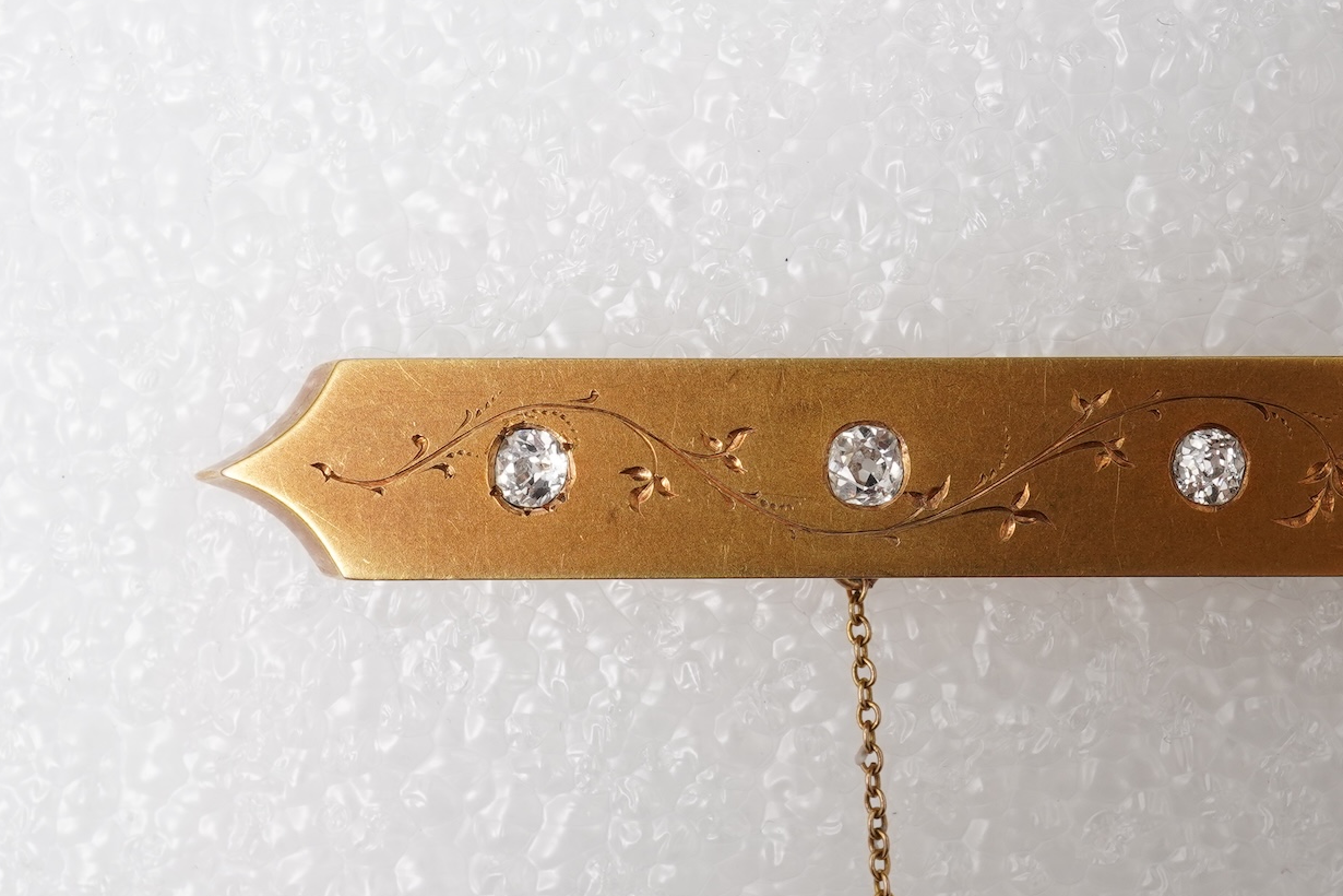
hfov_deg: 28.0
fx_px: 2686
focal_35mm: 72
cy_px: 493
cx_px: 853
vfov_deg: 18.9
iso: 320
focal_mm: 30
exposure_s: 1/125
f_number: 20
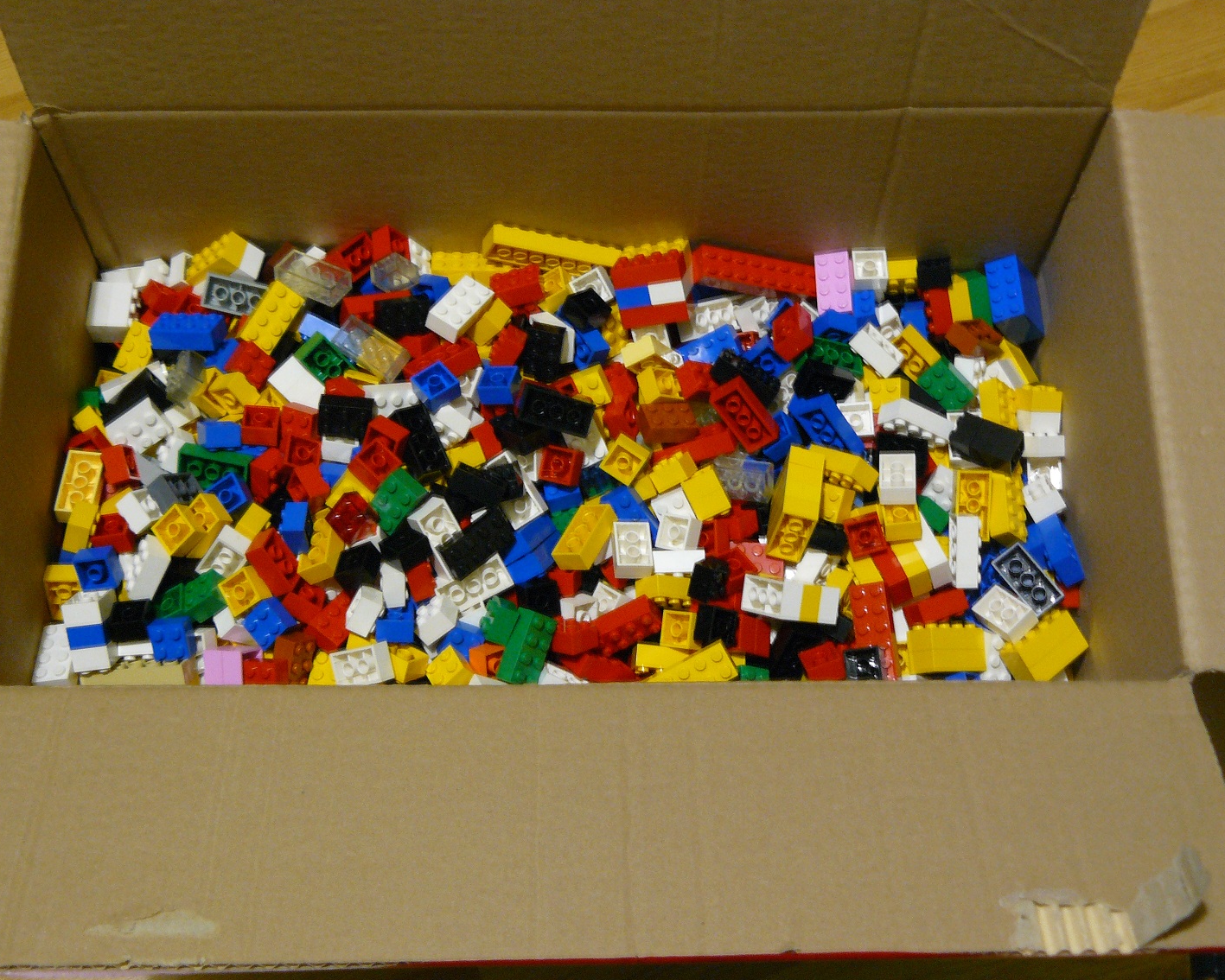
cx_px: 568
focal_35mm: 55
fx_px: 1994
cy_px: 483
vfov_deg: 27.6
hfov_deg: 34.1
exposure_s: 1/2.5
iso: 200
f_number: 2.8
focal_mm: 8.7
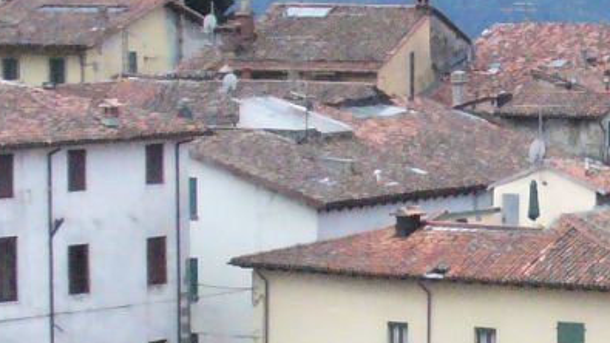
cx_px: 970
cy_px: 267
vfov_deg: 5.7
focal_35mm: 212
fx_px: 3428
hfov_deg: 9.8
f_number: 6
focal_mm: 7.9
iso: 400
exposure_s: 1/1000
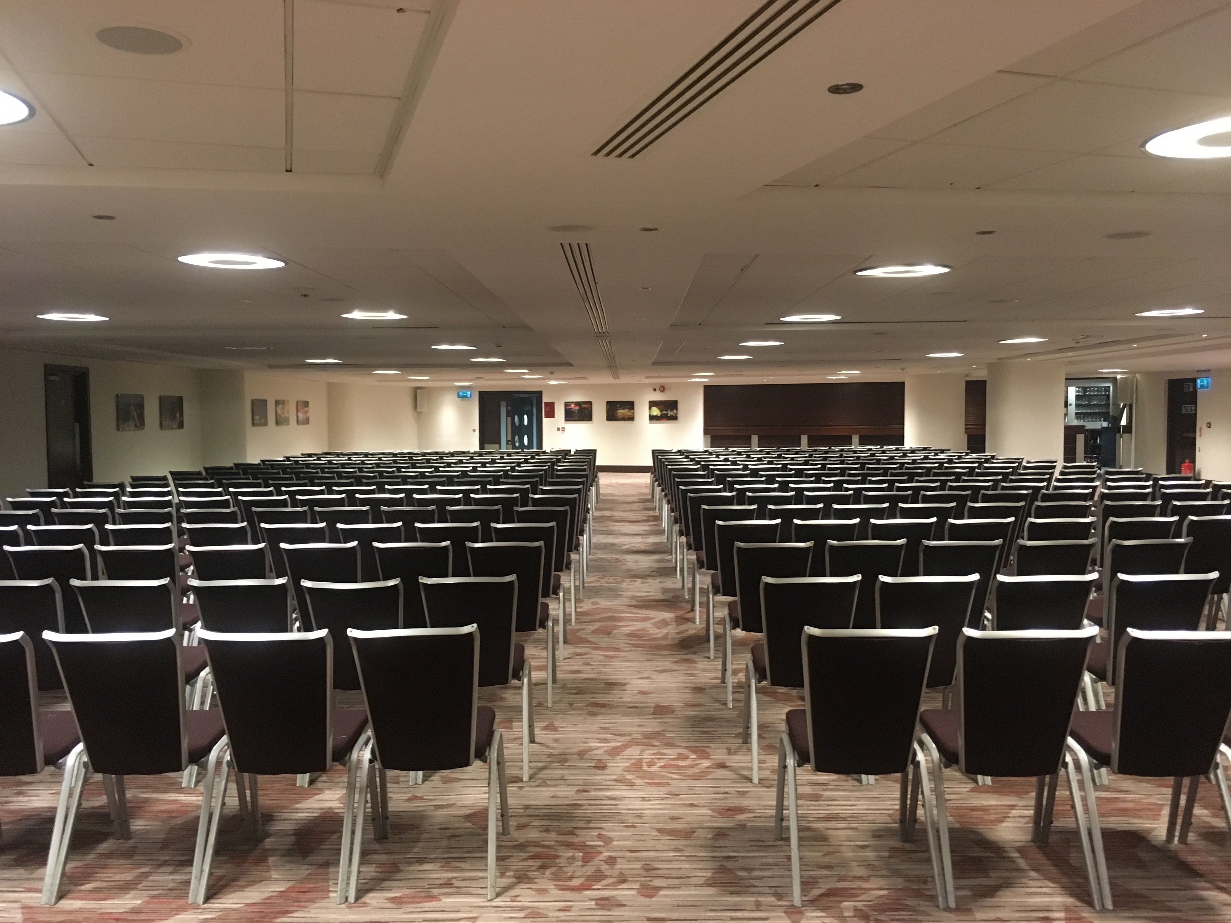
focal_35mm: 29
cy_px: 462
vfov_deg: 48.2
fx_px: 1031
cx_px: 616
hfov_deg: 61.7
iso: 200
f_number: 2.2
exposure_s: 1/17
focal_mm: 4.15
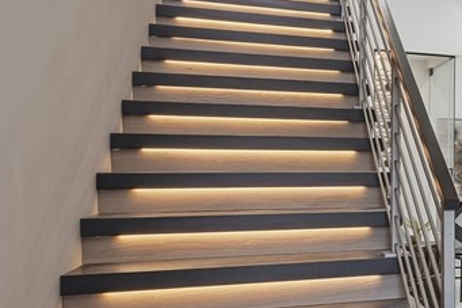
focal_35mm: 51
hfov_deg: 28.7
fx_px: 654
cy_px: 179
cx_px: 653
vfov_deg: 26.4
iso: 160
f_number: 8
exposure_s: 1/160
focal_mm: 16
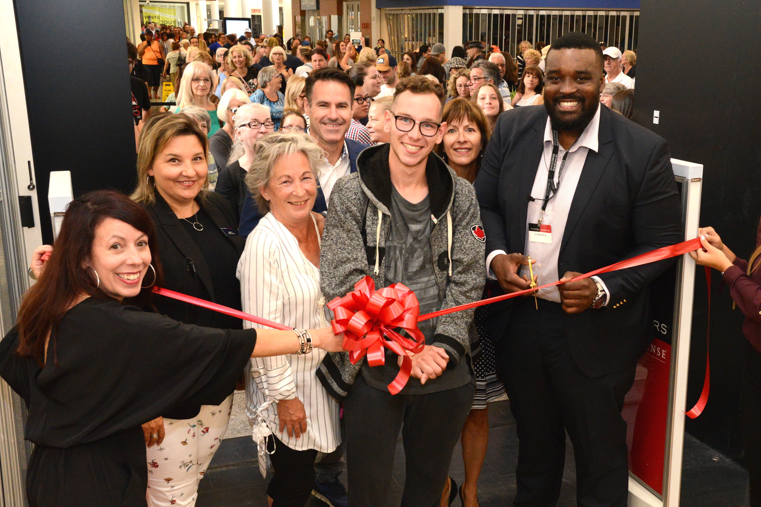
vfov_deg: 29.8
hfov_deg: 43.4
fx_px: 951
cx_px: 450
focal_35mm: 45
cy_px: 277
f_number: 8
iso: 4000
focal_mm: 38
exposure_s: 1/100
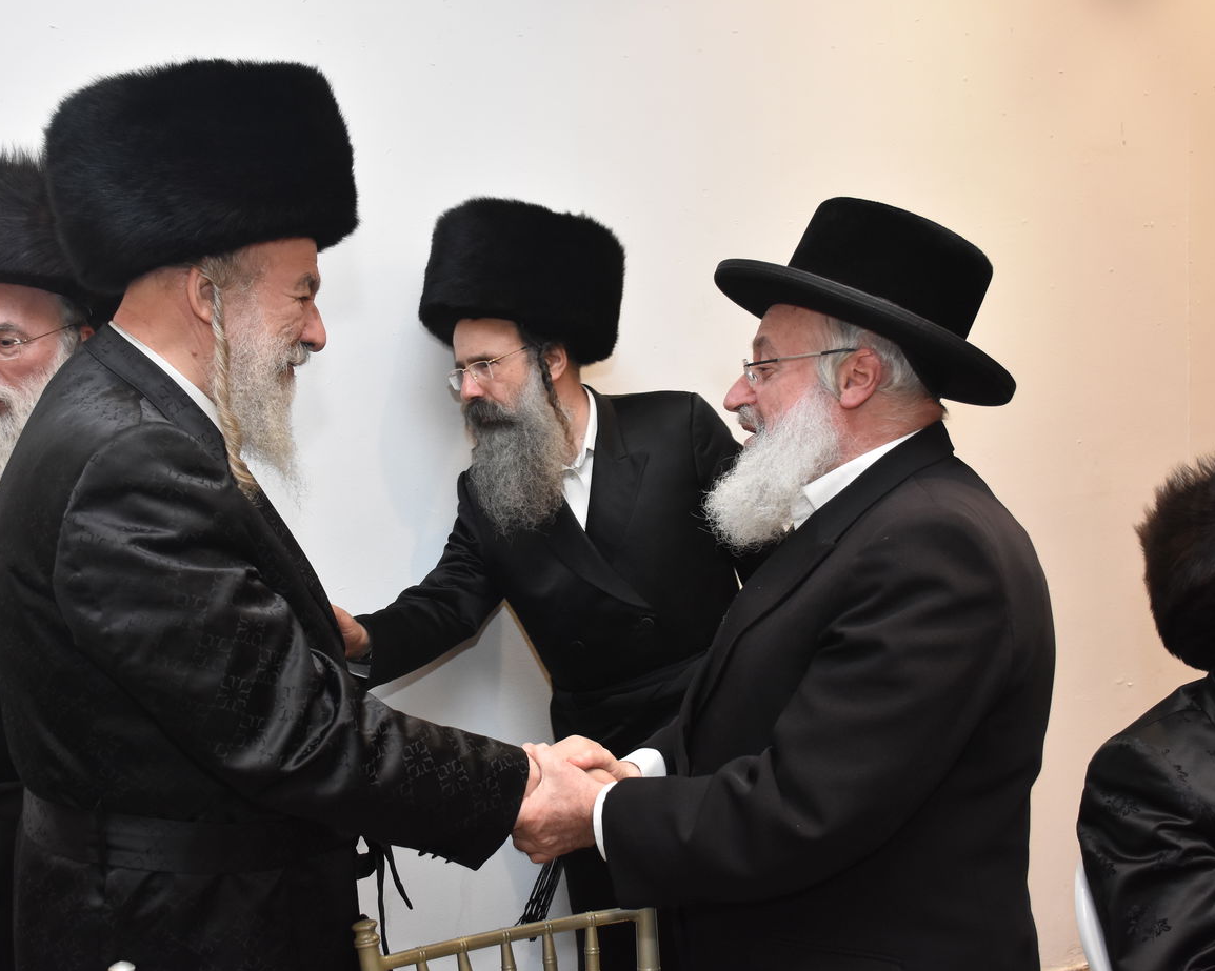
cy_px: 487
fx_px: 1474
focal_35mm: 41
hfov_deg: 44.6
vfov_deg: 36.5
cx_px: 506
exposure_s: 1/125
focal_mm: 24
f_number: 5.6
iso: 1600
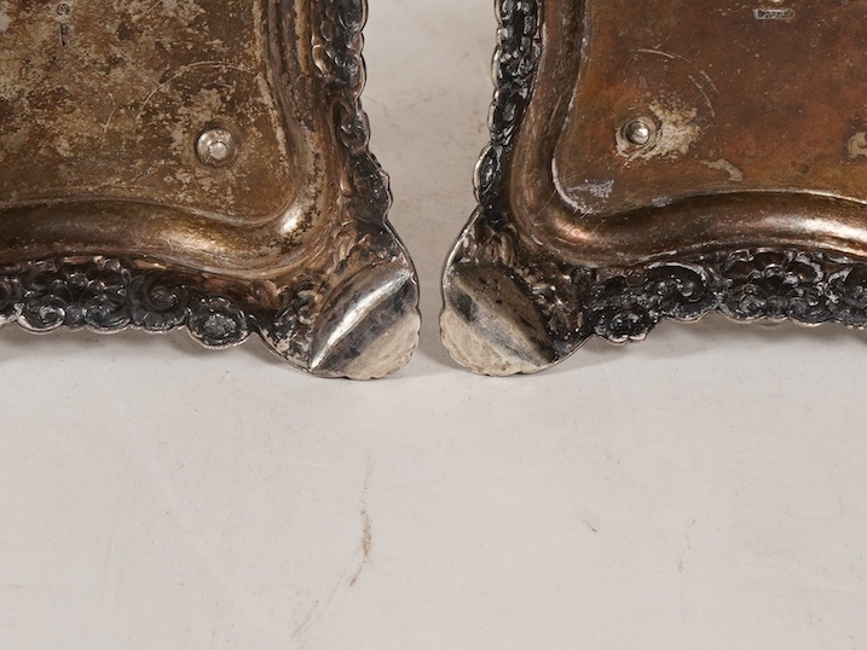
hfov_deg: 20.6
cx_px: 391
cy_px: 29
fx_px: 2380
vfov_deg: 15.3
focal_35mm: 95
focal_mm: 30
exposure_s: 1/125
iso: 400
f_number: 22
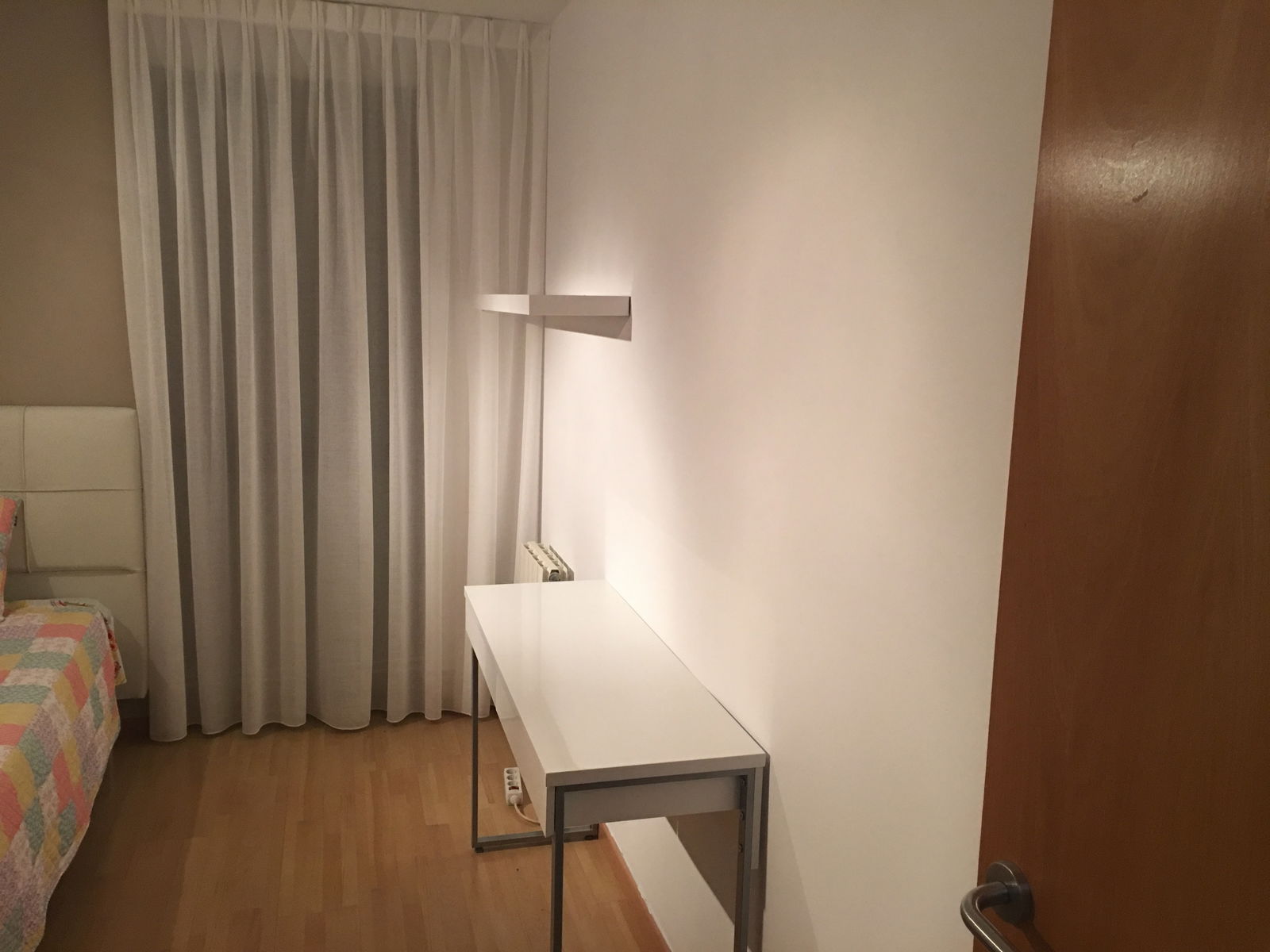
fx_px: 1064
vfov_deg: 48.2
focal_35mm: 29
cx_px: 635
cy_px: 476
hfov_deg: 61.7
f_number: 2.2
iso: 80
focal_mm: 4.15
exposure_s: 1/10
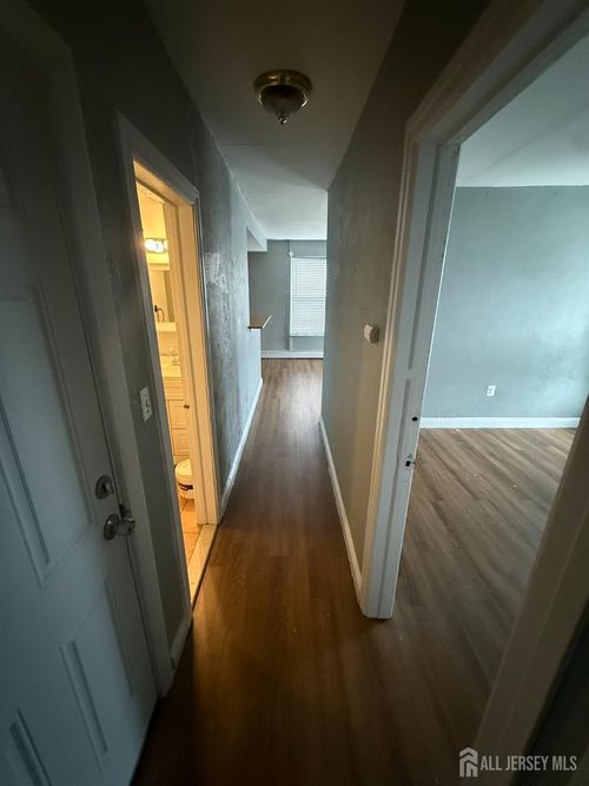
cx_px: 294
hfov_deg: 85.7
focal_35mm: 14
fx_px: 318
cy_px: 393
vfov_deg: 102.1
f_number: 2.2
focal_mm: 2.22
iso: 1250
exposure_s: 1/60
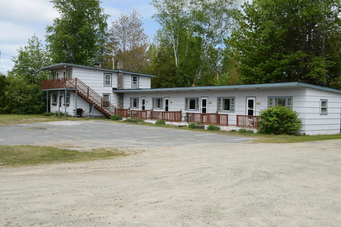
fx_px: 369
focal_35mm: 39
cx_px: 170
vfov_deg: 34.2
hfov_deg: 49.6
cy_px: 114
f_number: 10
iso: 100
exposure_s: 1/200
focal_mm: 26
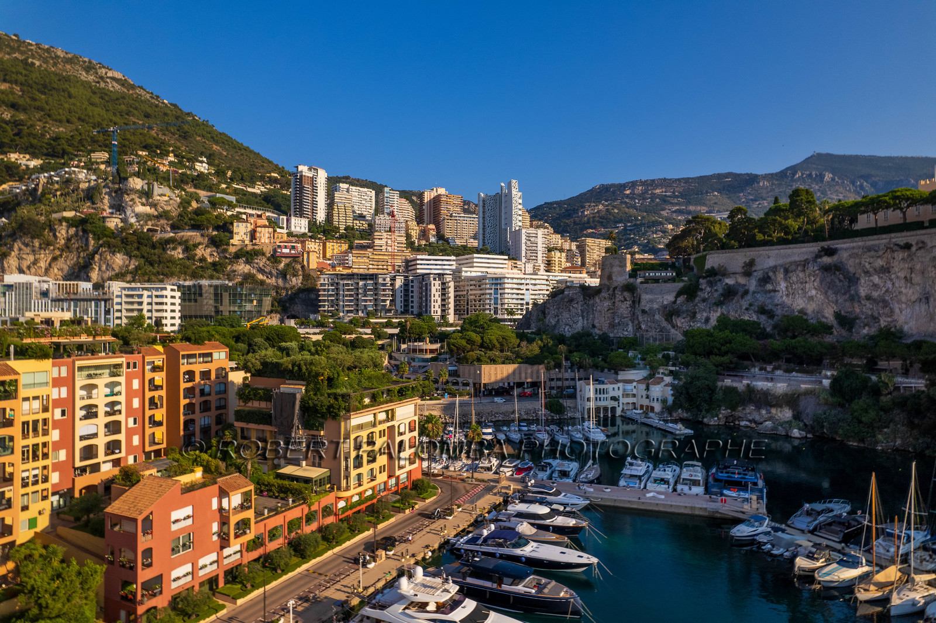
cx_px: 468
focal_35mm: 22
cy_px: 312
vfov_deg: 57.2
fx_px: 572
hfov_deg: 78.6
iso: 100
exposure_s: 1/80
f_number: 2.8
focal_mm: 8.4
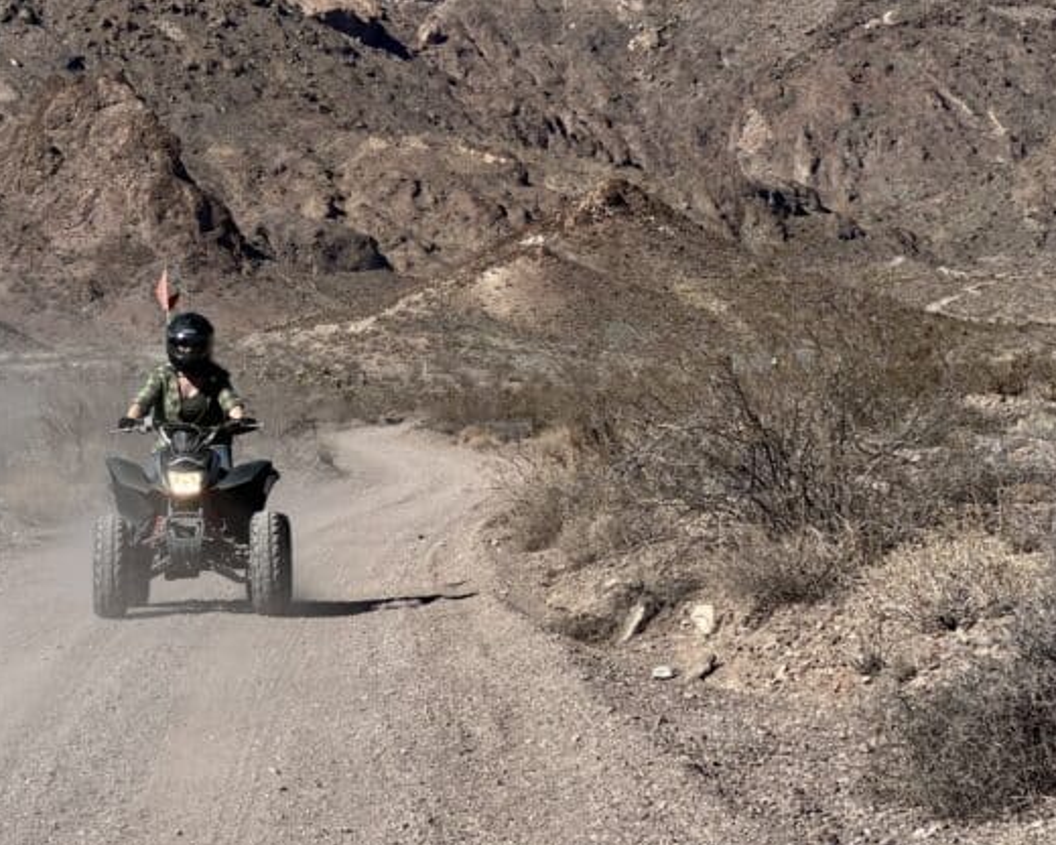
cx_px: 349
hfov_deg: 17.3
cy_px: 418
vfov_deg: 13.9
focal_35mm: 111
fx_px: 3469
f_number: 2.8
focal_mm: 9
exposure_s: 1/943
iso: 32
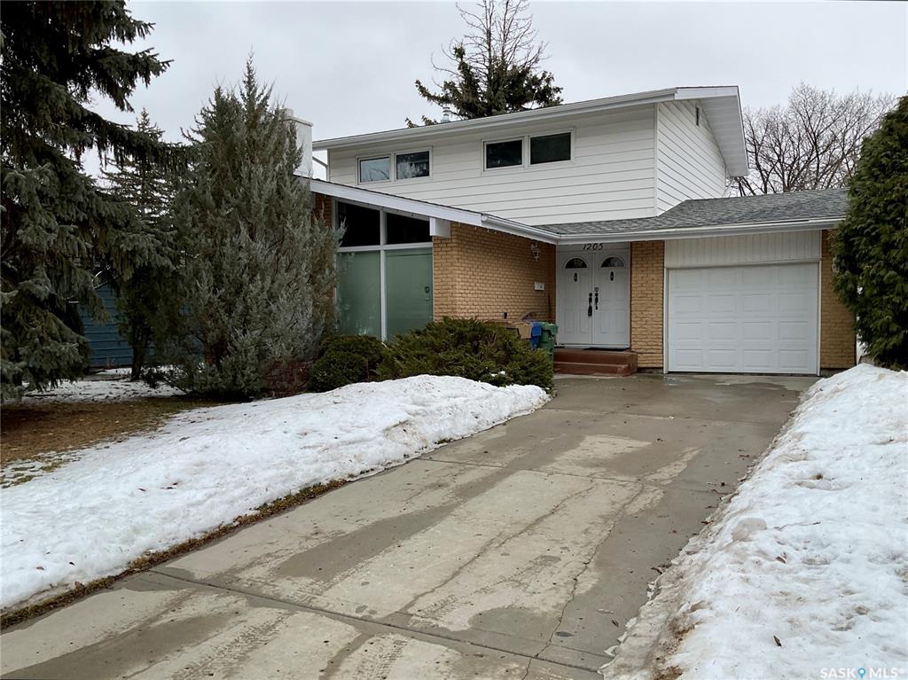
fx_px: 760
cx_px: 454
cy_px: 340
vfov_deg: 48.2
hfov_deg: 61.7
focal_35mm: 29
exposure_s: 1/397
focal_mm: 3
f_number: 1.8
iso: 16
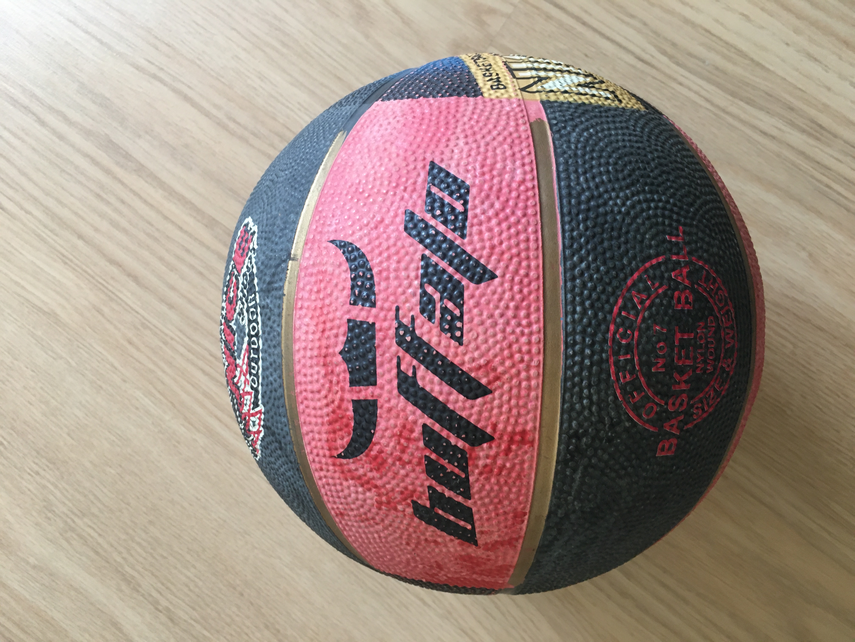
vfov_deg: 48.2
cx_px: 428
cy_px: 321
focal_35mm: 29
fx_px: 716
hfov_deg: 61.7
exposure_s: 1/33
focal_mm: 4.15
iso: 125
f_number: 2.2
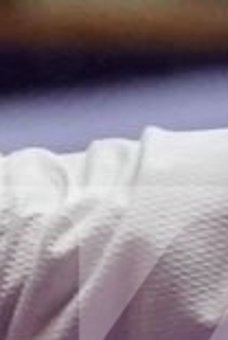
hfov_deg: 0.8
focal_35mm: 1633
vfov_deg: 1.3
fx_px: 15444
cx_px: -607
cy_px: 386
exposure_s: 1/1000
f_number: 2.8
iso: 5000
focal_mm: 94
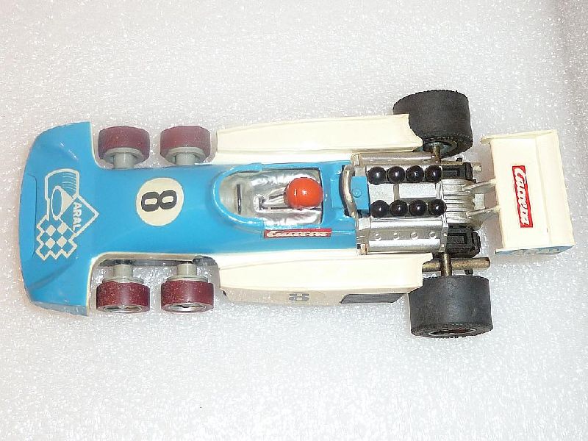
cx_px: 294
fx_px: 425
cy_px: 220
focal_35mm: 25
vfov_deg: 54.9
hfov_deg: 69.4
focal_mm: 4.1
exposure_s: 1/30
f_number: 3.3
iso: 100
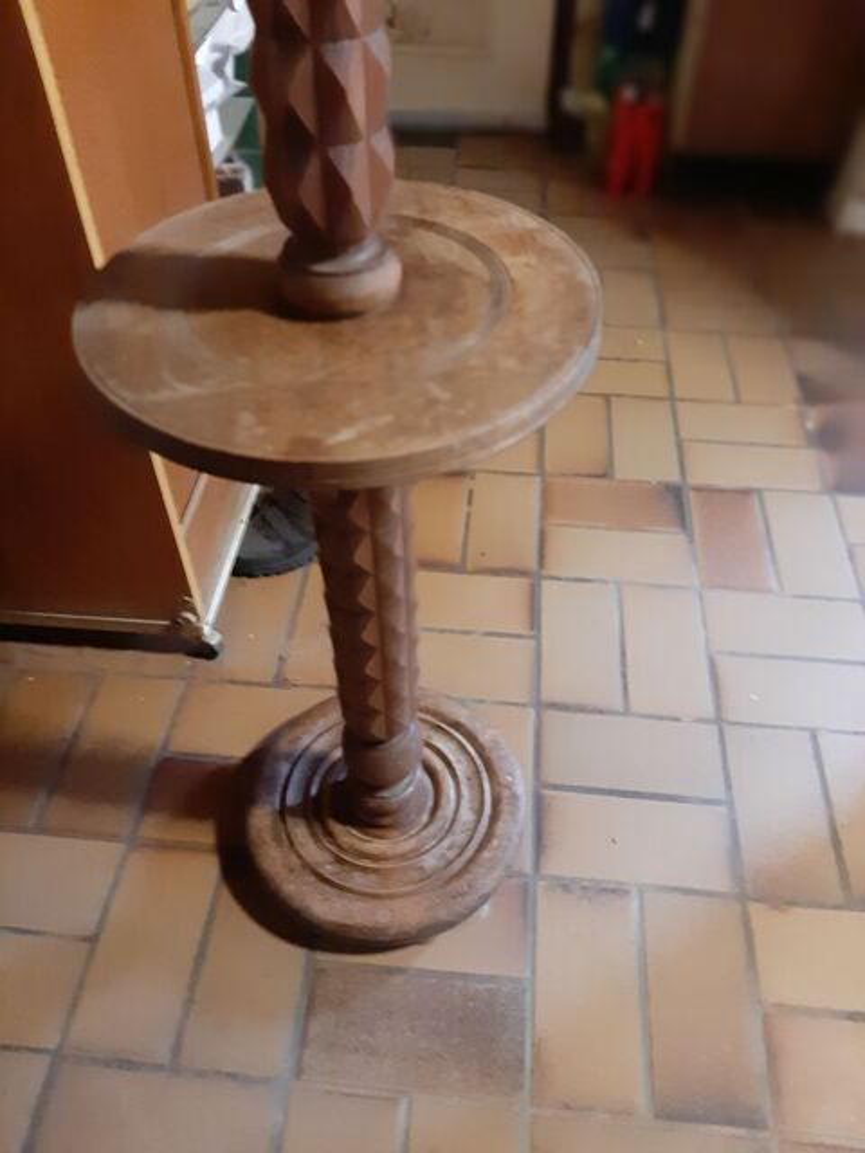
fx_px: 866
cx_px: 432
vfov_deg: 67.3
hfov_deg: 53.1
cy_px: 576
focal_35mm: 26
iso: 640
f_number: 1.7
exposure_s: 1/17
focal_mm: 3.93
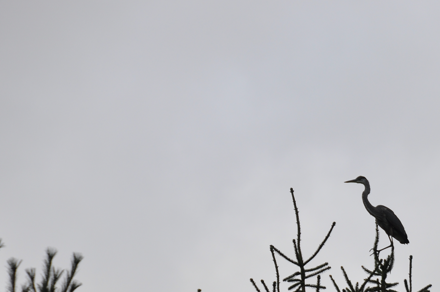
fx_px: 7338
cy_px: 211
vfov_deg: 2.3
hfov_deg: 3.4
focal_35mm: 601
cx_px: 356
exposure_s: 1/125
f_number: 5.6
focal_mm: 200
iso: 200
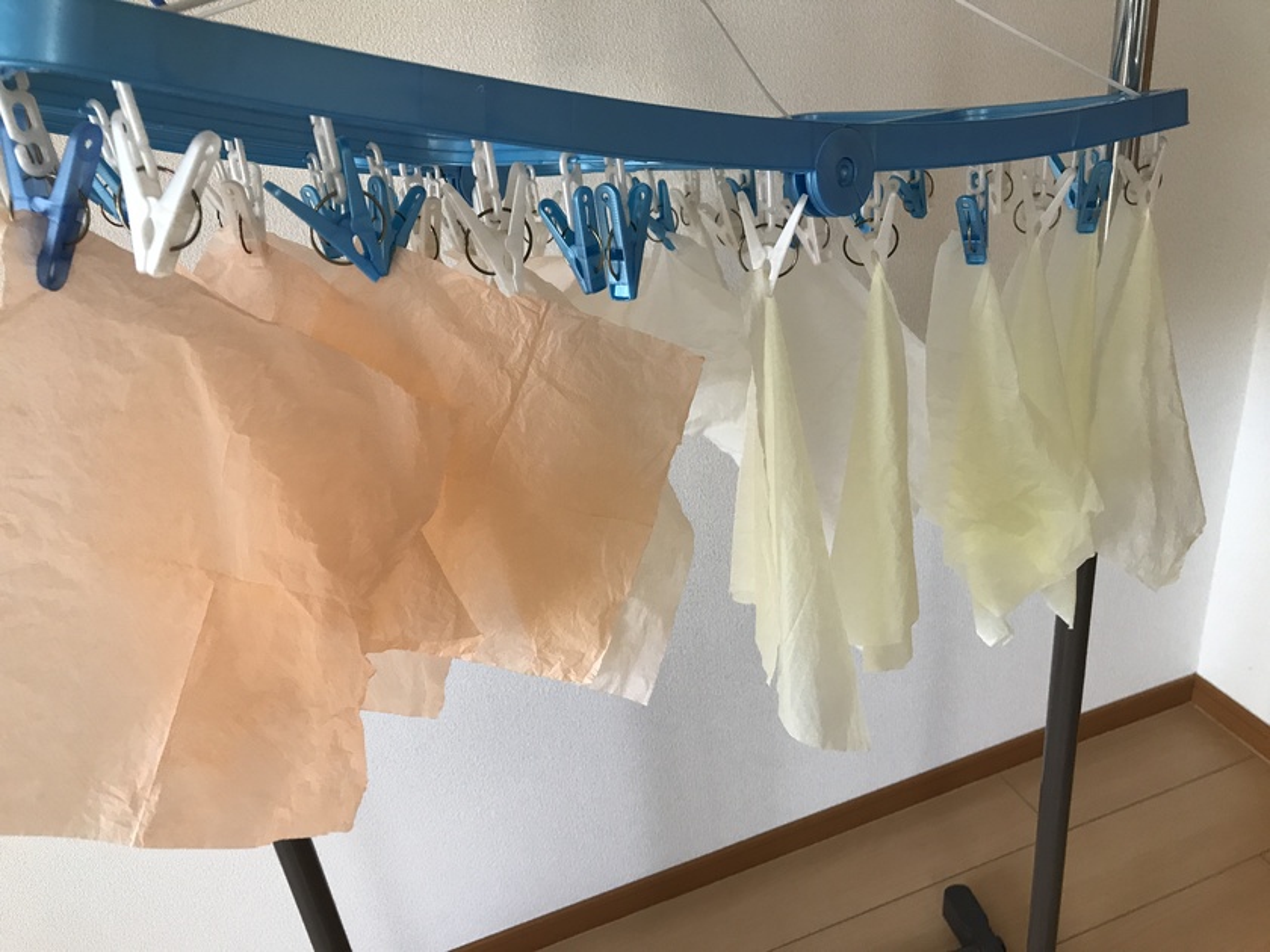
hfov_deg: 63.4
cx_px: 635
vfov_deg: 49.7
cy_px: 476
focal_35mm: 28
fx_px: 1027
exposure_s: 1/30
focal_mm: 3.99
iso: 32
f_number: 1.8
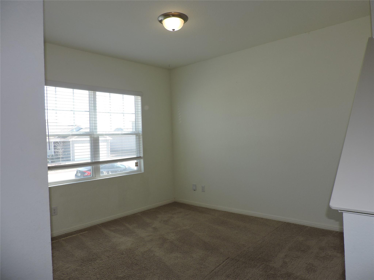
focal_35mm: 24
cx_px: 187
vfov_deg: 56.8
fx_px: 259
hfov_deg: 71.6
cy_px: 140
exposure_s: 1/160
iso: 100
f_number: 3
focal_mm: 4.3
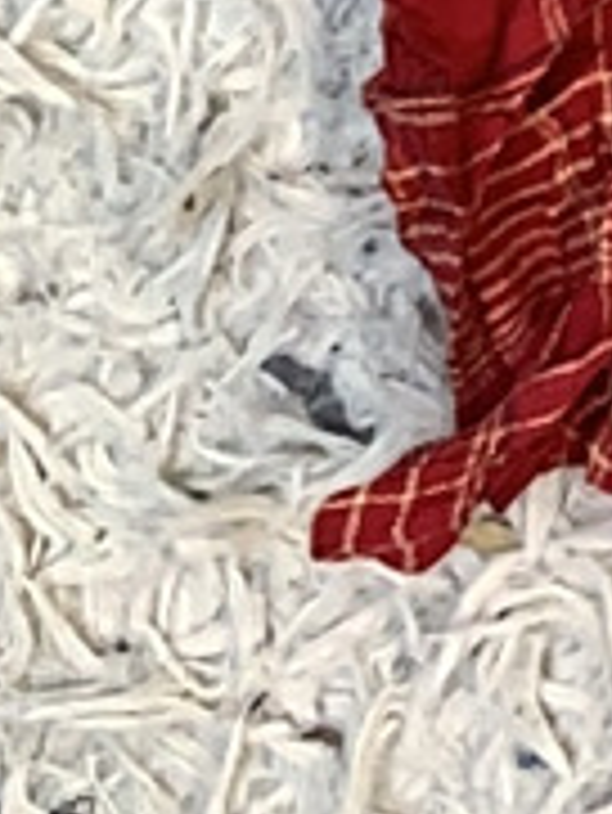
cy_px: -1250
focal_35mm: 155
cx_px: 1395
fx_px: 3650
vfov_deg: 10.6
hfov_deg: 8.8
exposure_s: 1/100
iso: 64
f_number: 1.8
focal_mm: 4.25
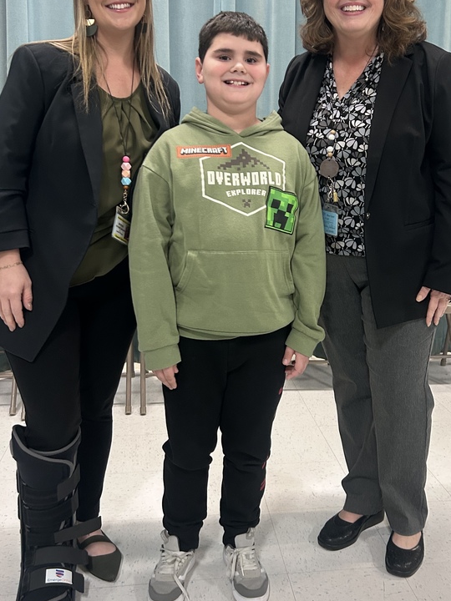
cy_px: 247
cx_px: 247
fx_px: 643
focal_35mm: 37
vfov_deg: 49.9
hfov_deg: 38.6
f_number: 1.5
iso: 250
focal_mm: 5.7
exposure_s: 1/60
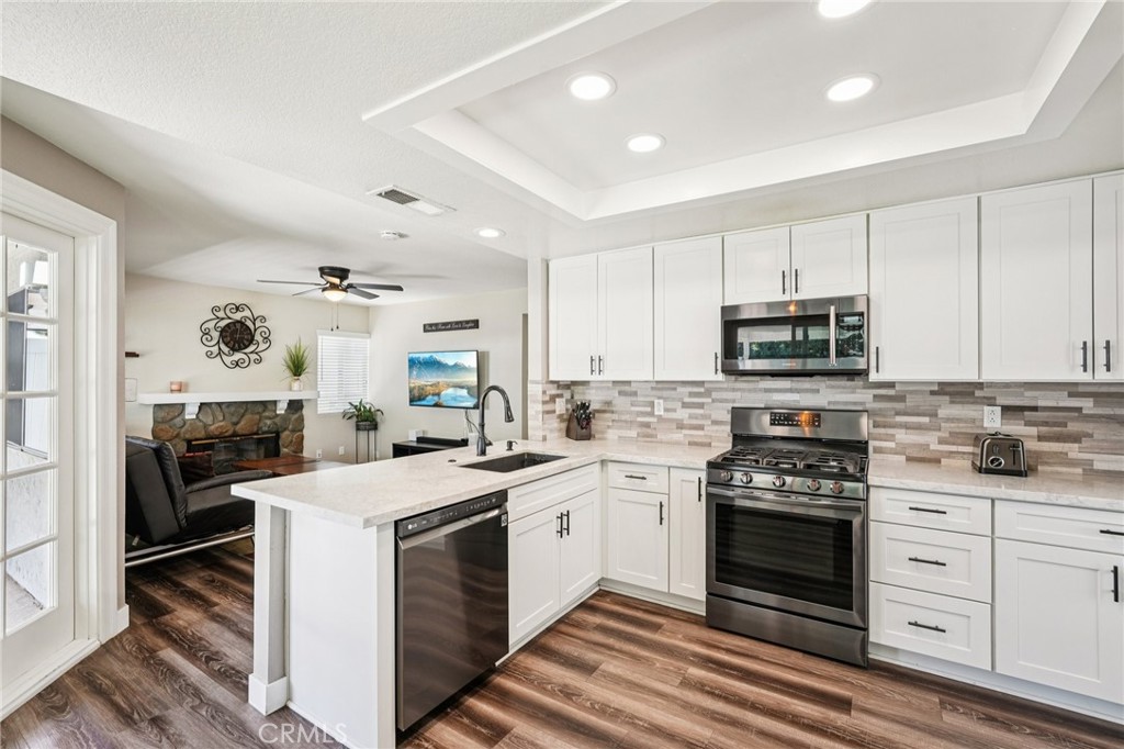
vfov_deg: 73.7
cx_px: 562
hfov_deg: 96.8
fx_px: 499
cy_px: 374
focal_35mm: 16
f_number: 8
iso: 400
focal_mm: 16
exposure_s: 1/20
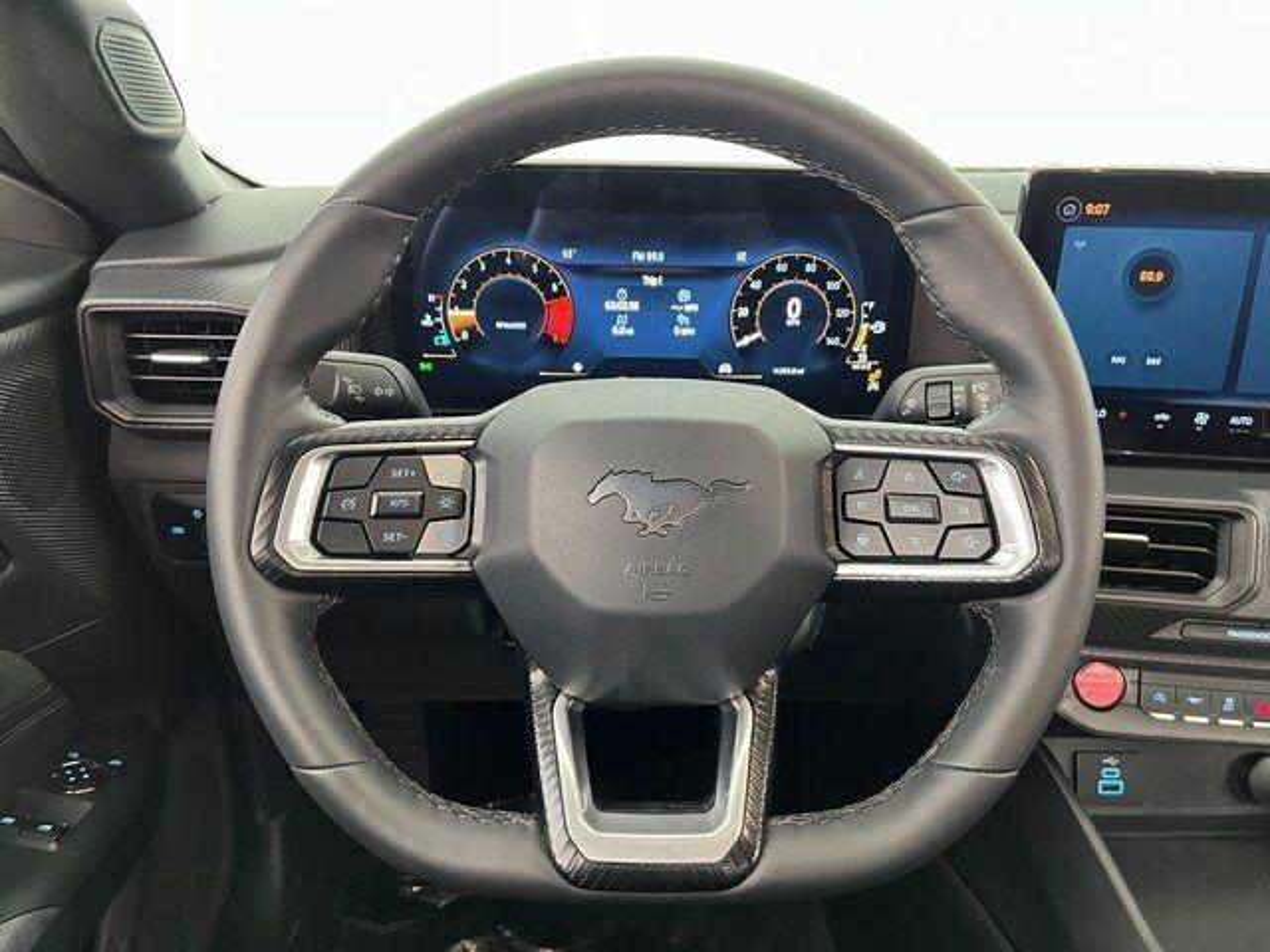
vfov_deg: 53.1
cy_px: 476
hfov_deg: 67.3
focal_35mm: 26
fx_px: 954
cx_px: 635
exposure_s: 1/40
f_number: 1.6
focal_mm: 5.1
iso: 500
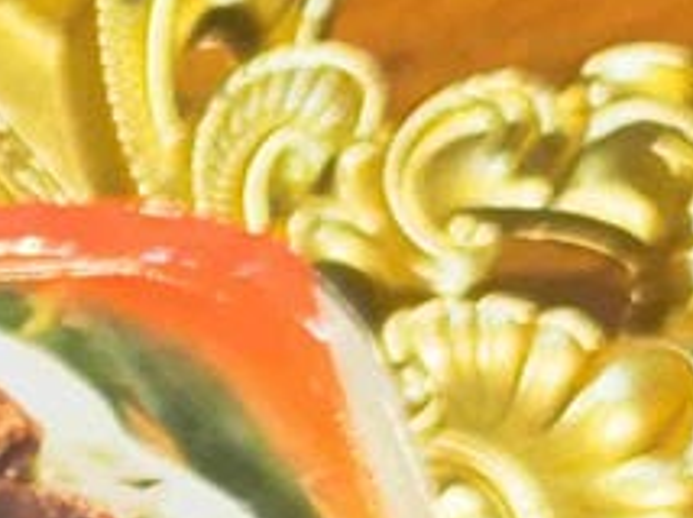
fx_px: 4599
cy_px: 926
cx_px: -975
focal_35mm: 230
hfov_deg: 8.0
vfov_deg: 6.3
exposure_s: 1/120
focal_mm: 8.72
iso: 235
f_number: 2
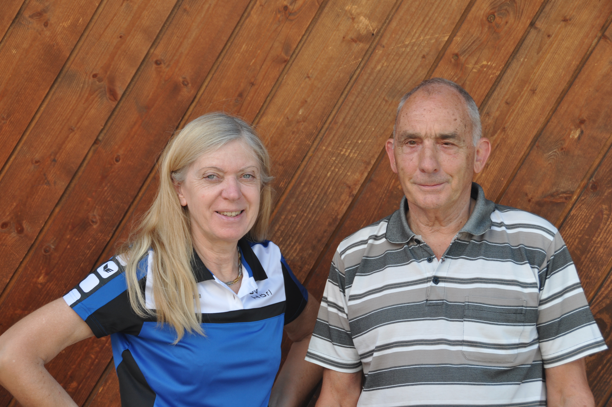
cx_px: 306
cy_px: 204
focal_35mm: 93
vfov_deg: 14.7
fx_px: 1579
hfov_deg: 21.9
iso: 200
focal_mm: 62
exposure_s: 1/160
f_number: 6.3
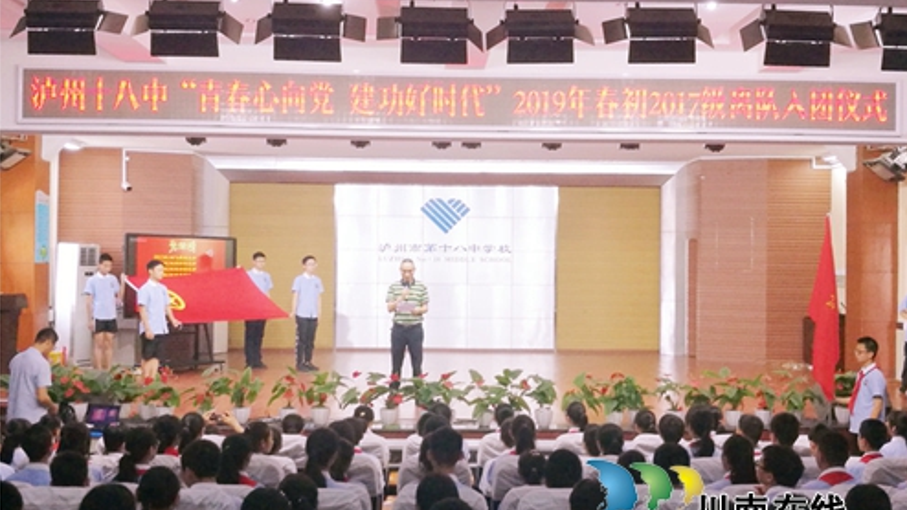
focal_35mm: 43
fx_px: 1034
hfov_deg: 47.4
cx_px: 457
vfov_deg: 27.7
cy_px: 249
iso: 160
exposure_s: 1/50
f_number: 2.2
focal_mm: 4.5
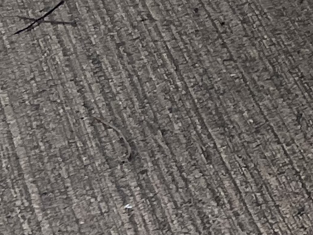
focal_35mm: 203
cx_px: 1084
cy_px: -393
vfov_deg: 6.8
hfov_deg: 7.8
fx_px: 1836
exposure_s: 1/121
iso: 100
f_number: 1.6
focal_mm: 5.1
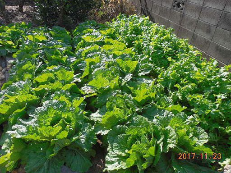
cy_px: 86
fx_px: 167
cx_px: 116
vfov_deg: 54.9
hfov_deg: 69.4
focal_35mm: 25
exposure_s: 1/500
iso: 125
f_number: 3.3
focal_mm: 4.5
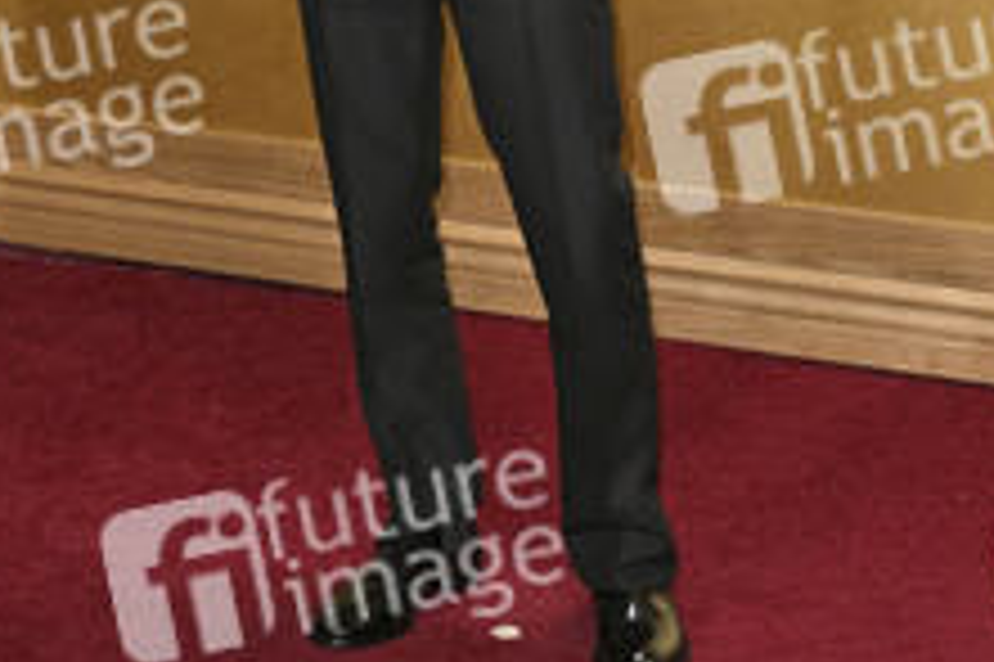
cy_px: -117
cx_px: 463
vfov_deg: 13.0
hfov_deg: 19.8
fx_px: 2842
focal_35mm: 103
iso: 2500
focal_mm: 57
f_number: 5.6
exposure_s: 1/320
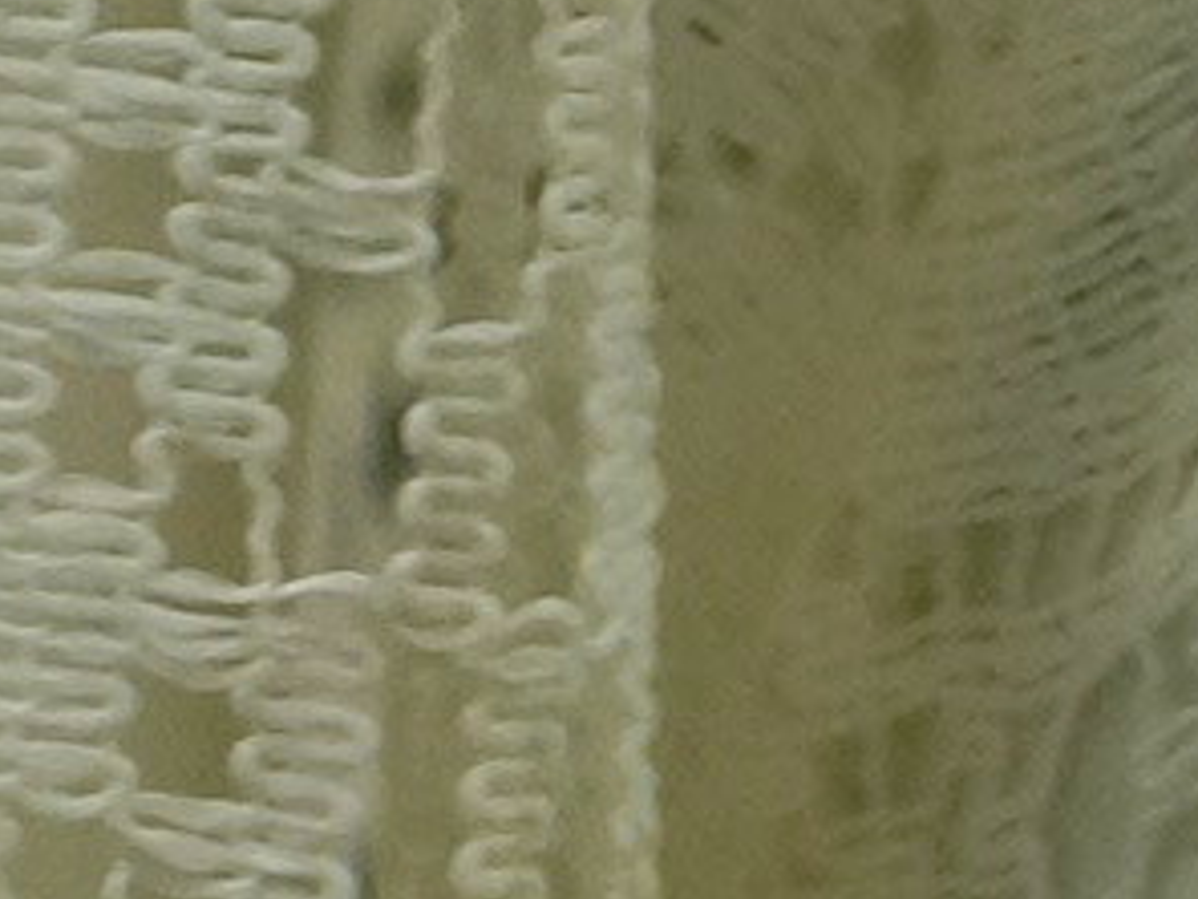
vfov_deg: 2.3
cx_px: -1951
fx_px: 22633
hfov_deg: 3.0
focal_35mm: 654
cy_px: -81
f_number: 5.6
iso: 800
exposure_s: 1/100
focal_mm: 55
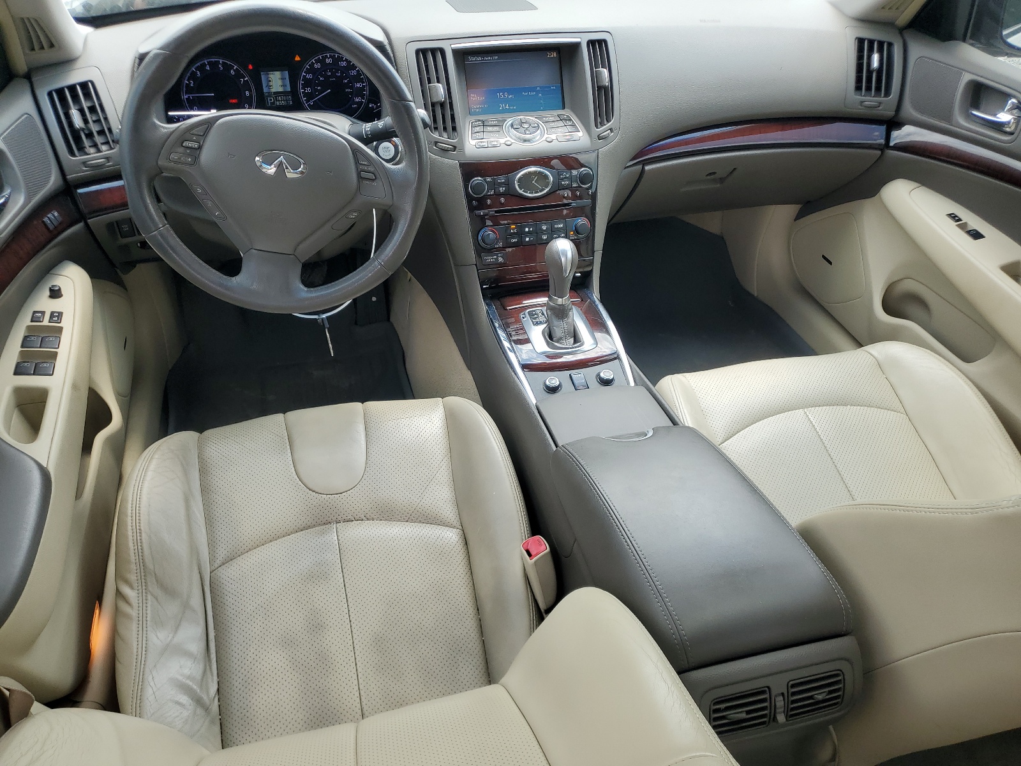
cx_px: 510
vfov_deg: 53.1
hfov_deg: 67.3
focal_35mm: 26
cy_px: 383
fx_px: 767
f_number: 1.5
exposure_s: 1/417
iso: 50
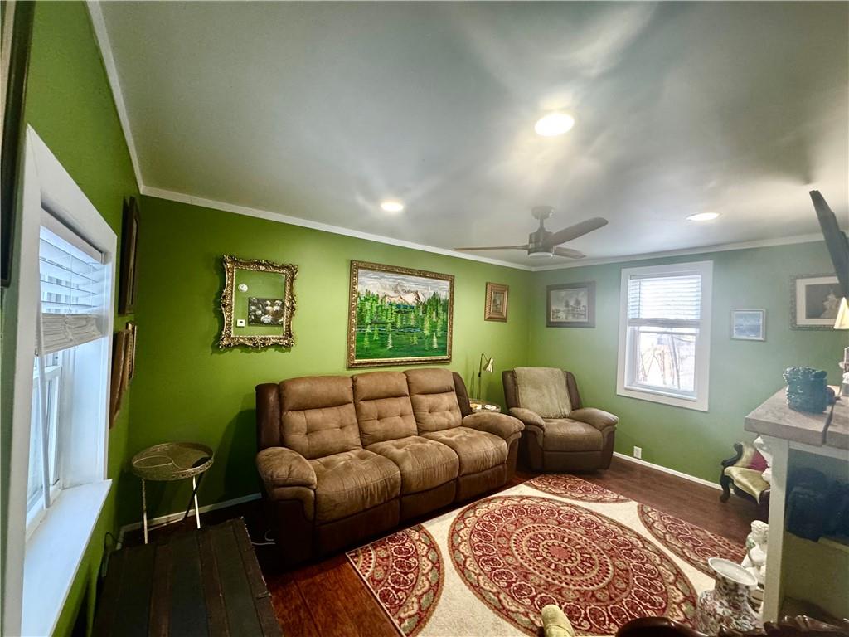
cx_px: 424
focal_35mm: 14
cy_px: 318
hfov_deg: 102.1
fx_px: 343
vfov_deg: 85.7
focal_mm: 2.22
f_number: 2.2
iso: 500
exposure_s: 1/60
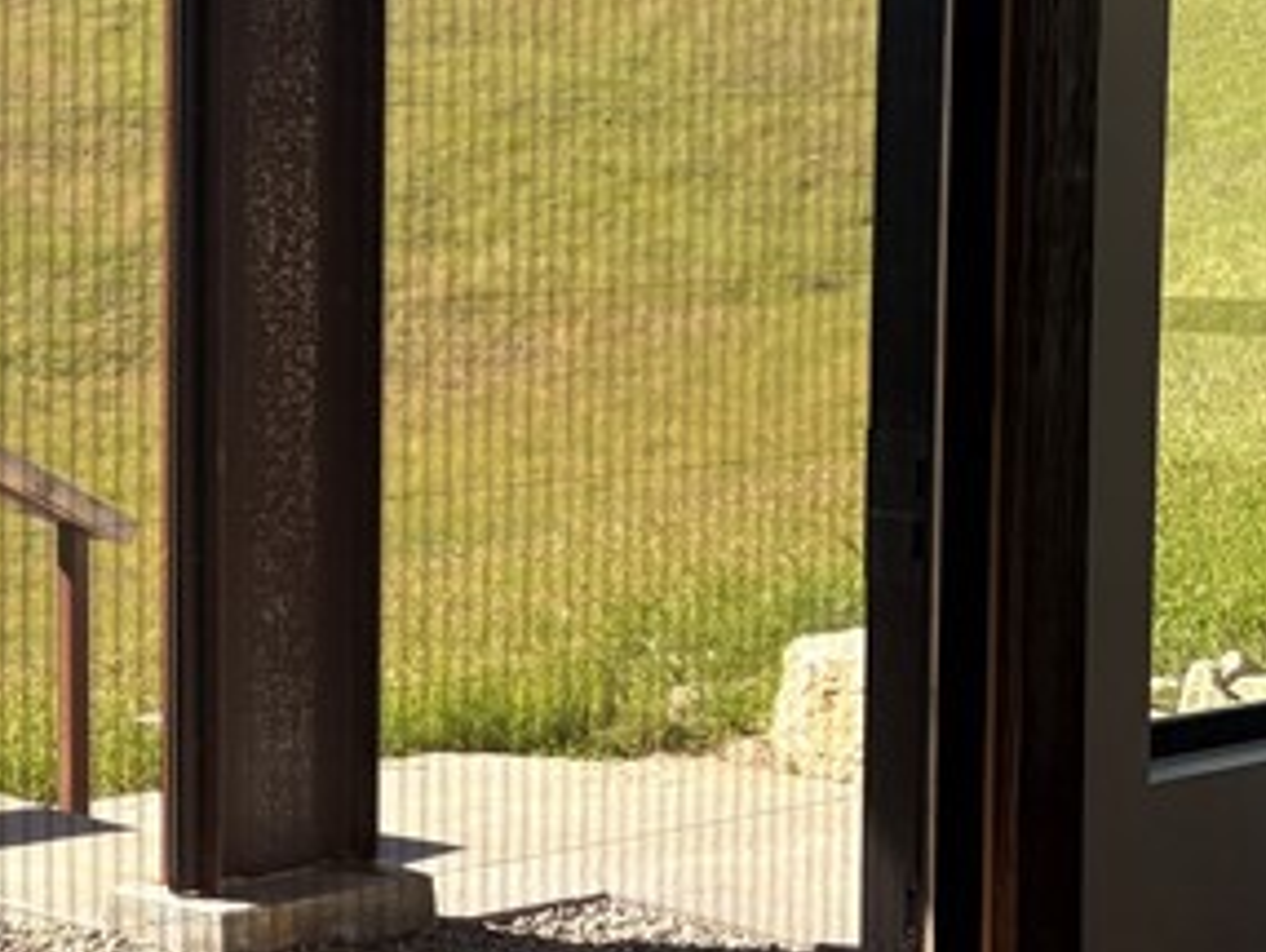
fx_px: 3404
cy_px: 390
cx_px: -699
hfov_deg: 18.4
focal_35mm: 93
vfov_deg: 15.9
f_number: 1.6
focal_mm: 5.96
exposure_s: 1/1550
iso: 50
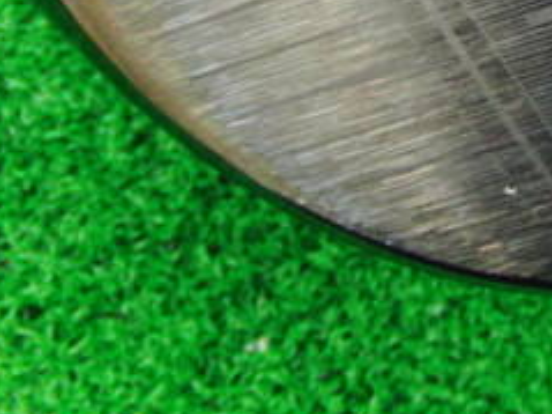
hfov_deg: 18.9
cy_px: -69
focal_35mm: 99
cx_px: 633
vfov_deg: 14.5
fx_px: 1578
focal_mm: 6.42
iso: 400
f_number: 3.6
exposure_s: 1/13
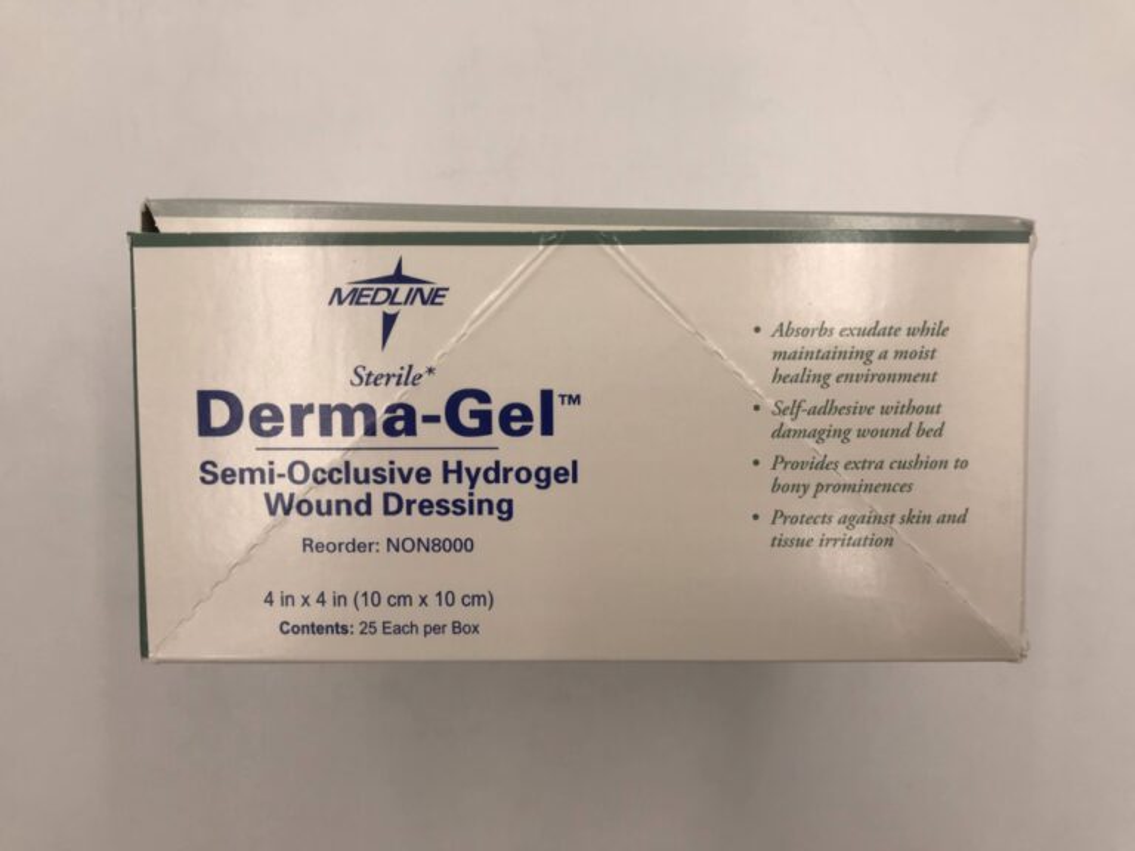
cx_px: 568
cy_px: 426
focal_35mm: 28
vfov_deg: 49.7
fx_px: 918
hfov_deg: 63.4
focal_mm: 3.99
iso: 20
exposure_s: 1/201
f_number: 1.8
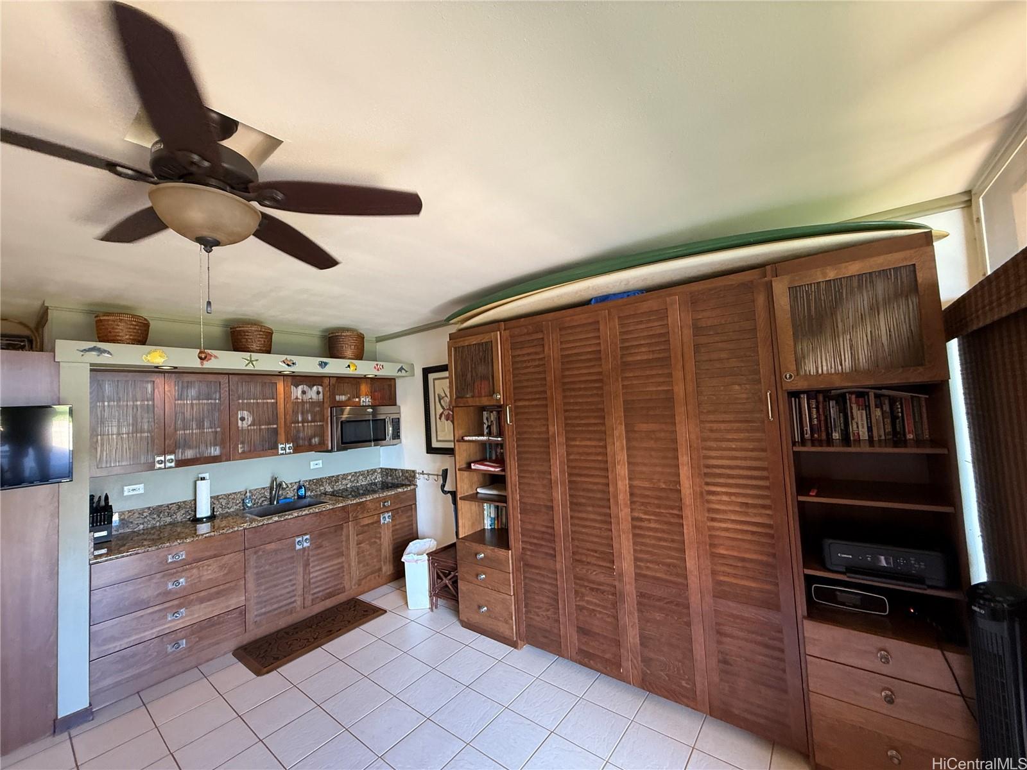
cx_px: 514
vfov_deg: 85.7
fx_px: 415
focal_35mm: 14
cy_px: 385
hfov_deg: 102.1
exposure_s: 1/99
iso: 320
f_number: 2.2
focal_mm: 2.22
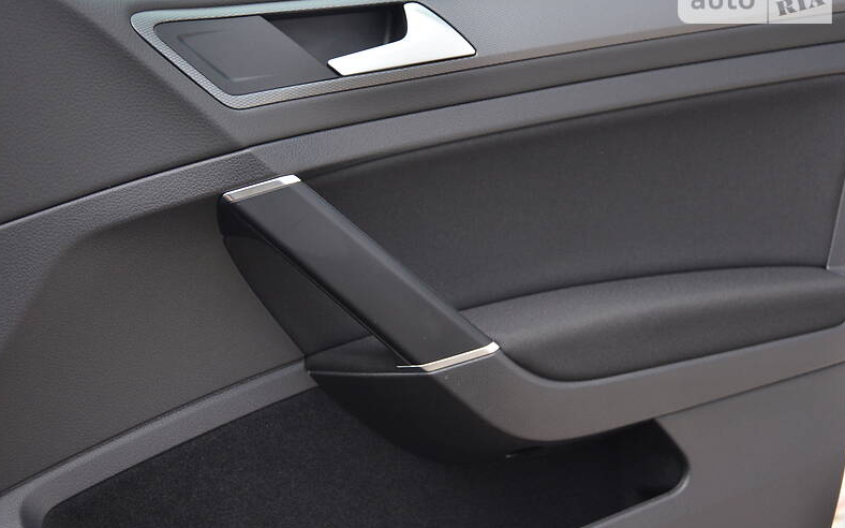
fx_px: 1427
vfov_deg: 20.9
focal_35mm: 62
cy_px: 249
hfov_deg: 33.0
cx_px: 419
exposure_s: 1/30
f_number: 4.5
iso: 1000
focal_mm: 40
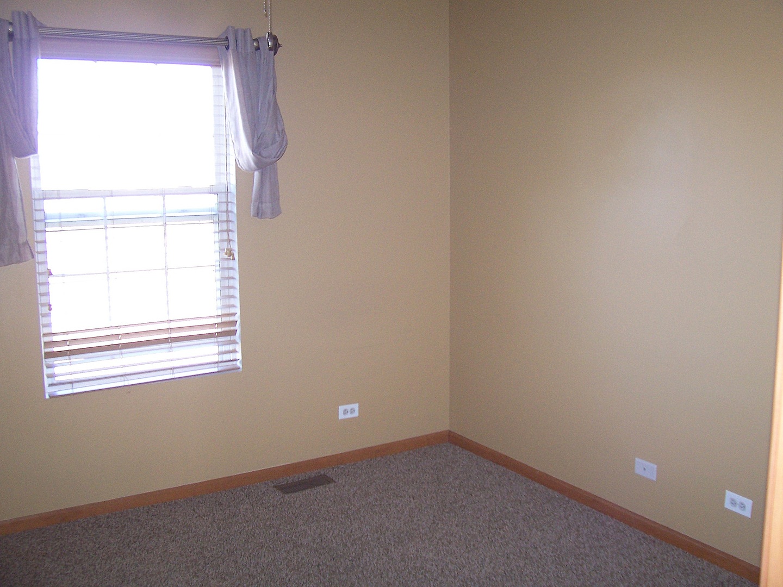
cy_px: 294
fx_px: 769
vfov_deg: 41.8
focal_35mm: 34
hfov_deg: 54.0
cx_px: 392
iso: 125
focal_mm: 5.6
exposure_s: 1/45
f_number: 2.7
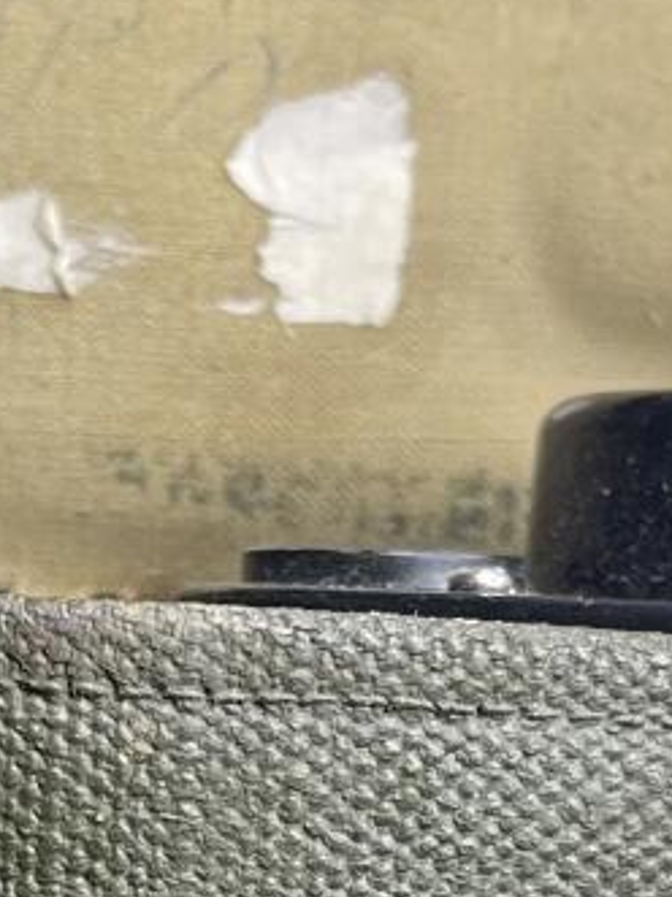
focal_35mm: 136
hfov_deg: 10.7
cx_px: -154
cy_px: 1206
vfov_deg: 13.9
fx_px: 3522
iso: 100
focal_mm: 5.1
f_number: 1.6
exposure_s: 1/50
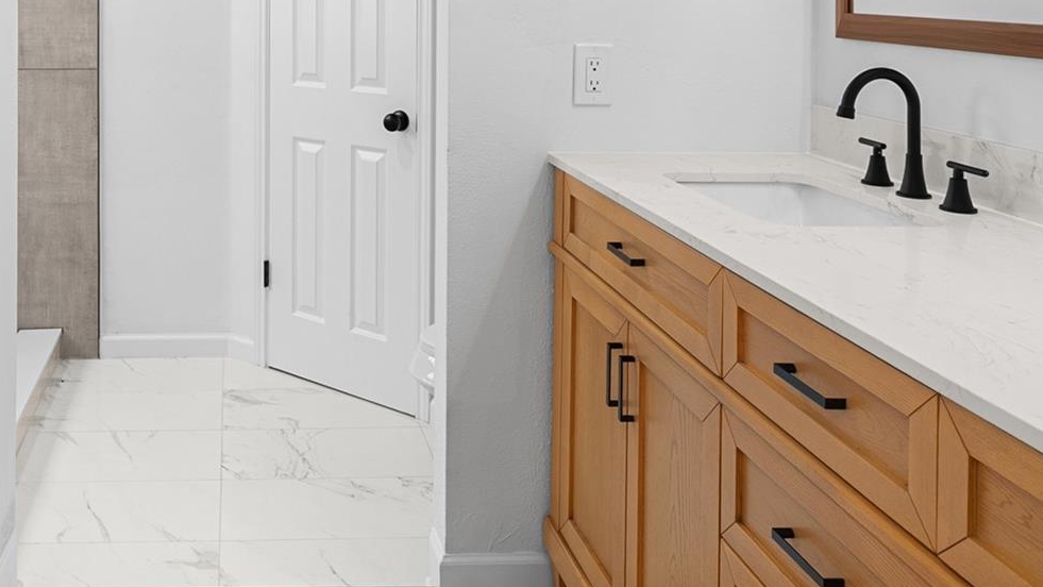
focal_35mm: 35
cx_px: 266
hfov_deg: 54.1
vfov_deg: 30.8
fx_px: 968
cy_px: -28
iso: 250
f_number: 8
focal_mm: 16
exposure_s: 1/2
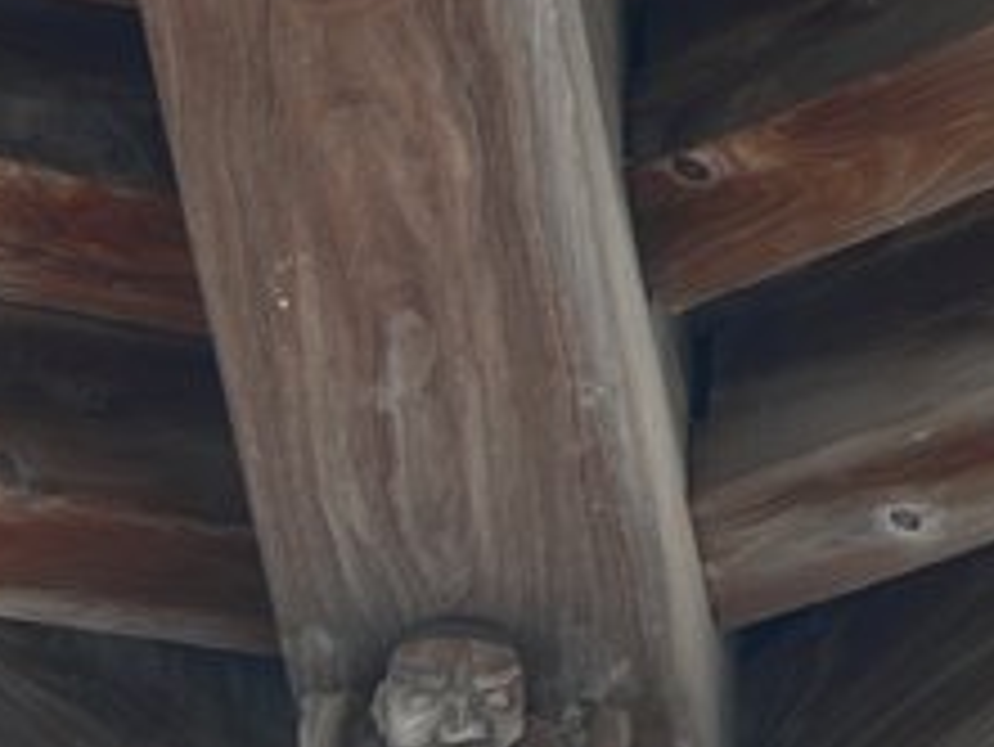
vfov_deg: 2.0
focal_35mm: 760
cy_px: 630
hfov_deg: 2.6
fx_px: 21835
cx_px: 364
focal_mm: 88.8
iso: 80
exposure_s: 1/30
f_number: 3.7
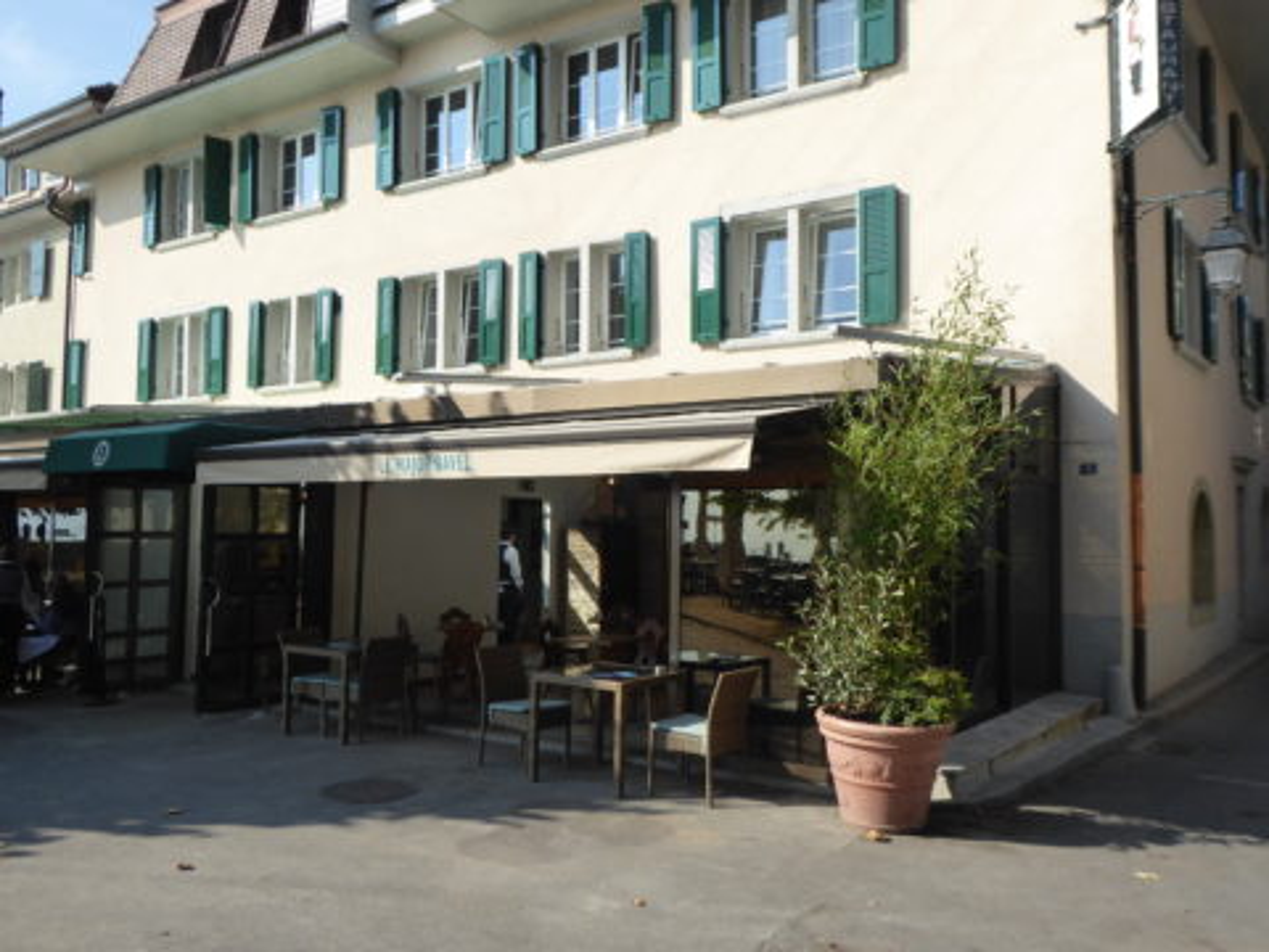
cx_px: 634
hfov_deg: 63.4
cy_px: 476
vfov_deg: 49.7
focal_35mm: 28
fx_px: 1026
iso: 125
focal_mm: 5
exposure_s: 1/640
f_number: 3.5
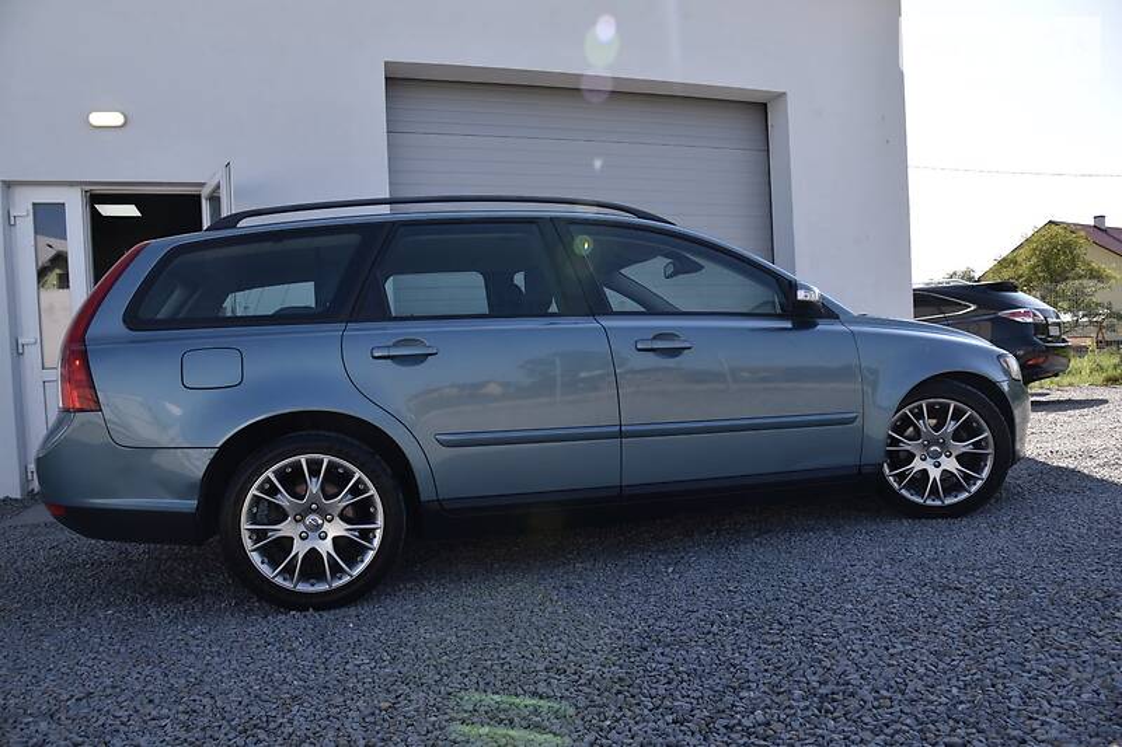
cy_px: 374
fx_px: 748
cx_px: 561
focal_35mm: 24
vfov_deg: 53.1
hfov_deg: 73.8
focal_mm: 24
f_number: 8
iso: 220
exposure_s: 1/250
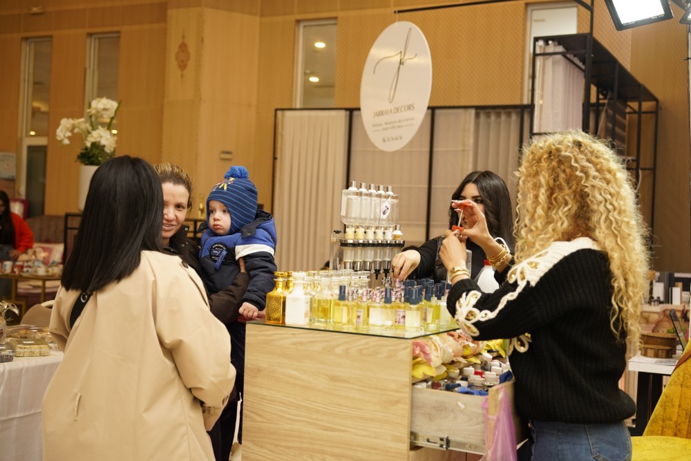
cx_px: 346
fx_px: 833
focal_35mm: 43
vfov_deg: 30.9
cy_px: 230
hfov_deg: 45.0
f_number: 3.2
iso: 400
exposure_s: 1/200
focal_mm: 43.4
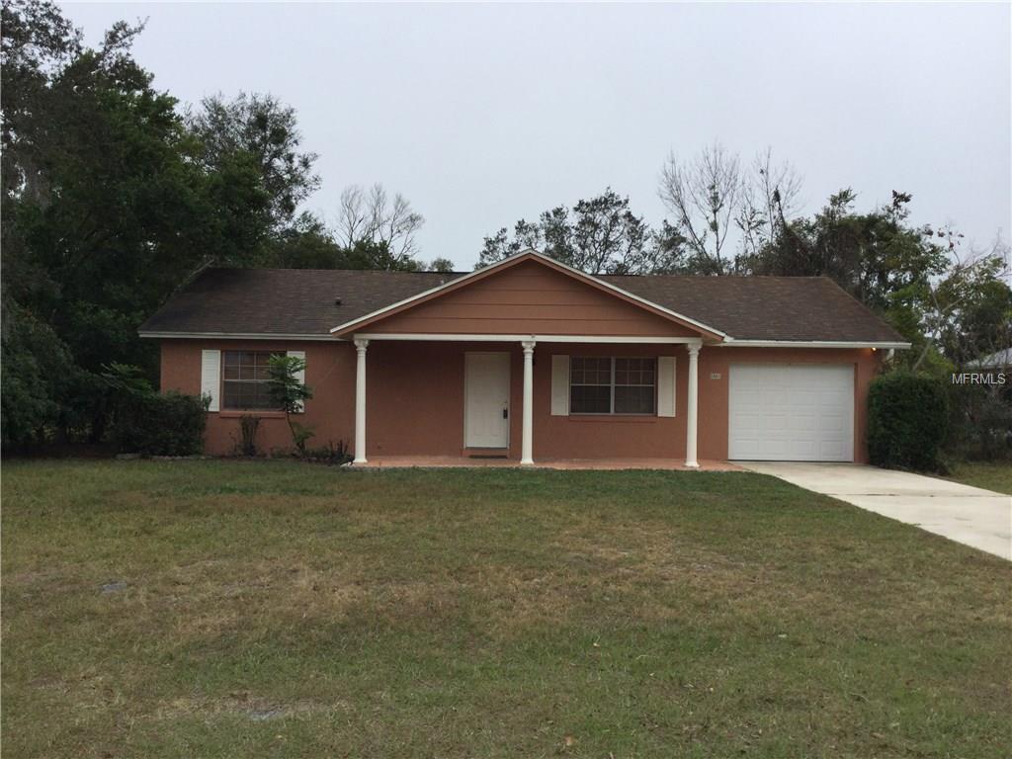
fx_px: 906
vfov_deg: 45.4
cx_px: 506
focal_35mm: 31
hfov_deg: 58.4
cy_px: 380
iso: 25
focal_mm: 3.3
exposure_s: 1/473
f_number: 2.4
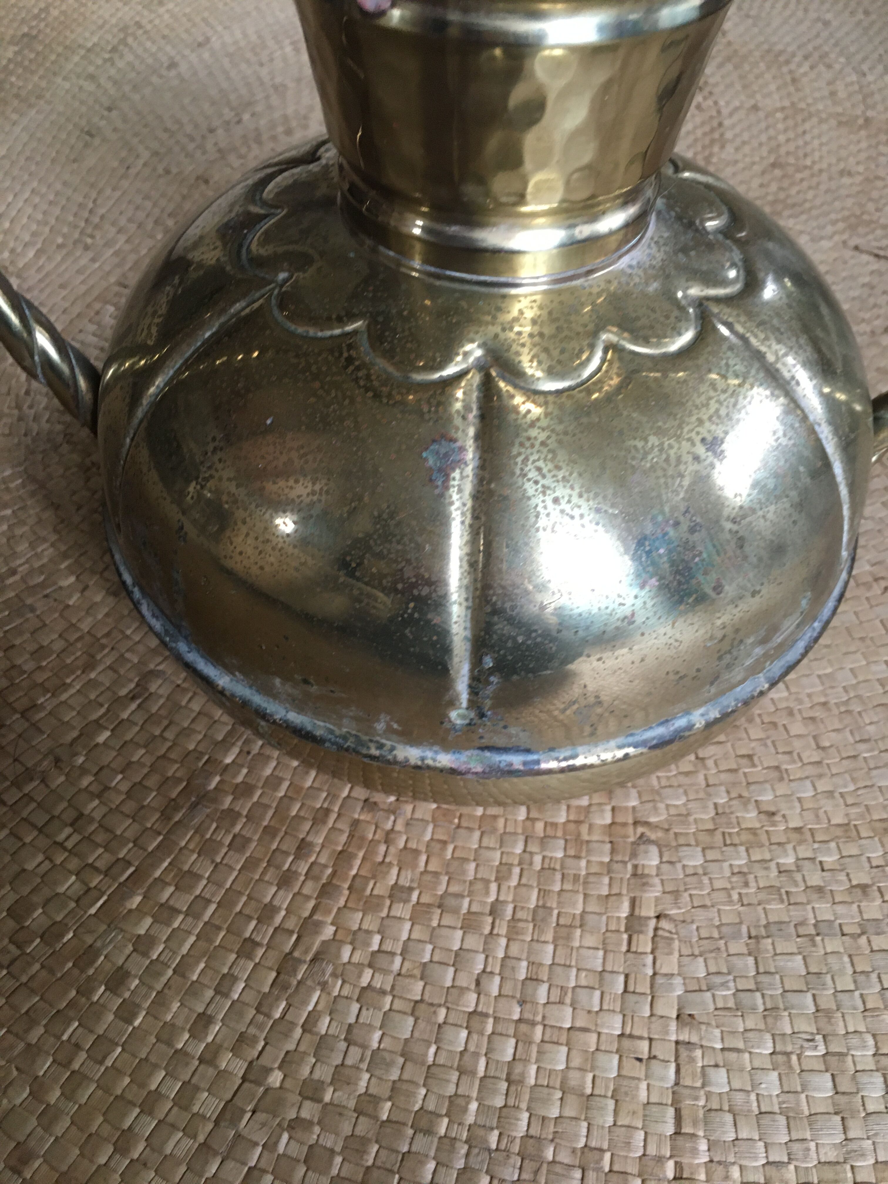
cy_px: 592
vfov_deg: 61.7
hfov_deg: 48.2
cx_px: 444
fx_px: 992
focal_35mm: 29
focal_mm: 4.15
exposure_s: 1/33
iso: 200
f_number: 2.2
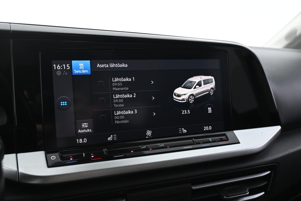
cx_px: 150
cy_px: 100
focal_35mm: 32
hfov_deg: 58.3
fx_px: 270
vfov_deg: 40.8
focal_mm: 21.5
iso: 1800
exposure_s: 1/30
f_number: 4
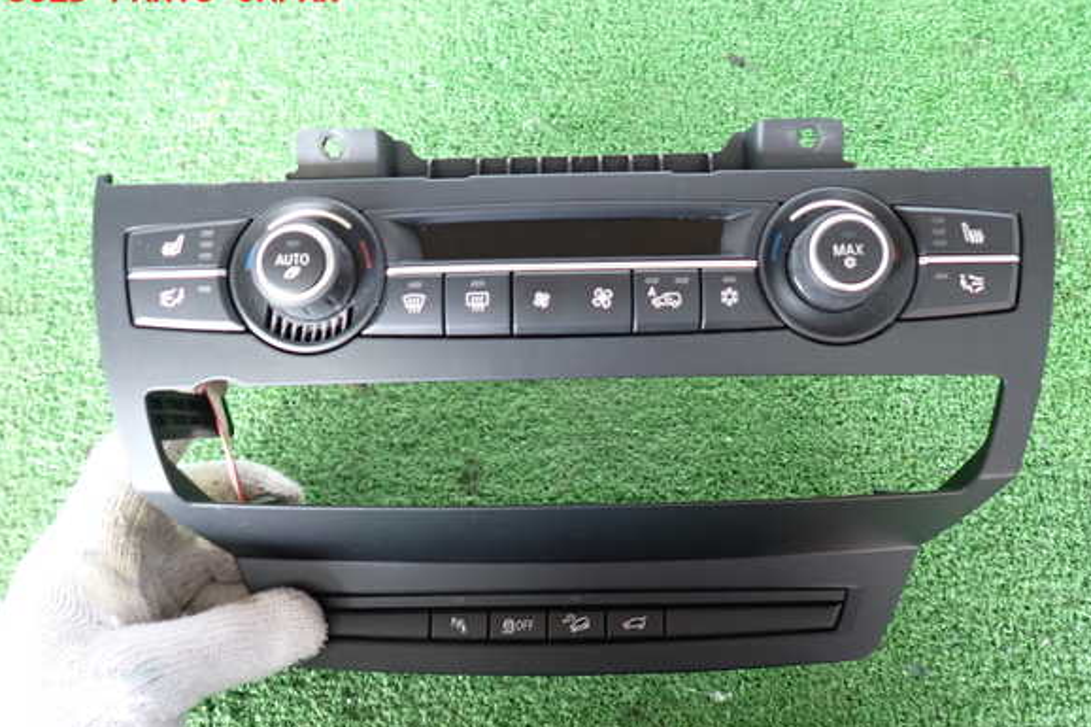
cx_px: 562
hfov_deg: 67.4
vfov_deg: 47.9
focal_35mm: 27
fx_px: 818
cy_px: 391
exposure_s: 1/30
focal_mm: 4.5
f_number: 2
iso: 400
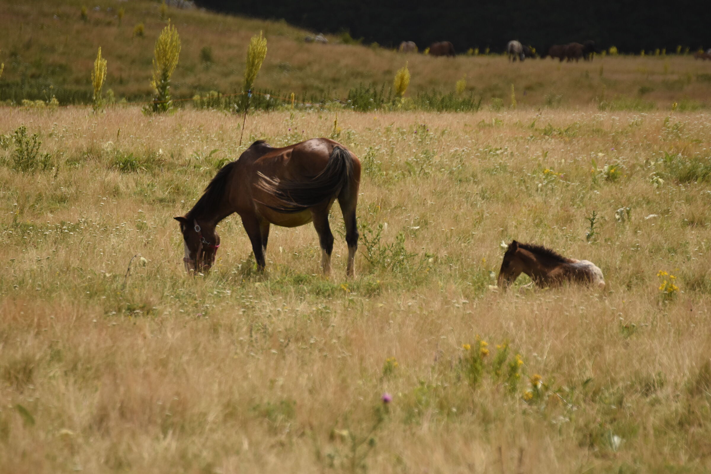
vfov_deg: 3.1
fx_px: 8887
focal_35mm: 450
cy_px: 237
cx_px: 356
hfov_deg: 4.6
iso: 400
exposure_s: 1/2000
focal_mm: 300
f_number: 5.6
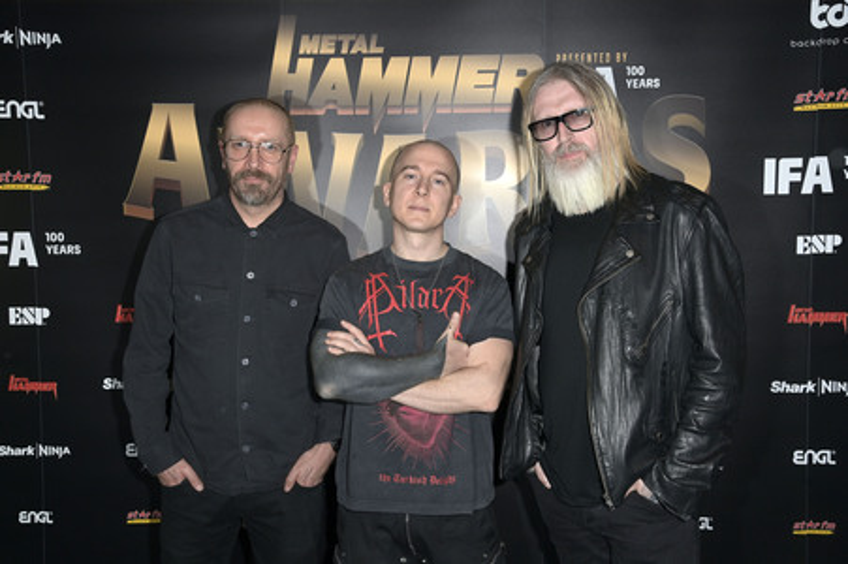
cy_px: 282
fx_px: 894
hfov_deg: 50.7
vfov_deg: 35.0
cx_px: 424
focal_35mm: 38
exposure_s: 1/200
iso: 640
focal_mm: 38
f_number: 6.3
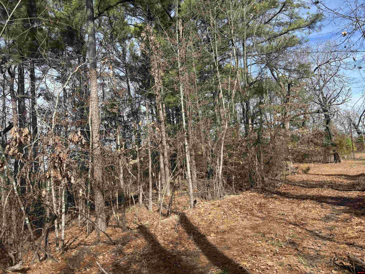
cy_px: 137
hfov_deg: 67.3
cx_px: 182
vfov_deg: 53.1
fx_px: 274
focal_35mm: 26
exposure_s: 1/1499
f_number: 1.6
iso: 50
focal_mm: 5.96
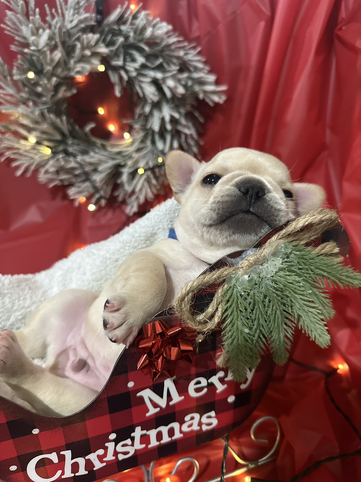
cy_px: 241
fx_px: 334
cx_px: 180
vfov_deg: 71.6
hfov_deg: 56.8
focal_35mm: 24
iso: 800
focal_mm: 6.86
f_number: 1.78
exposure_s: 1/51
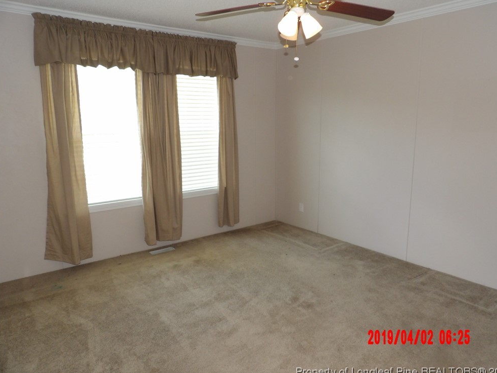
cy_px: 186
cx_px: 256
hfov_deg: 69.4
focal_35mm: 25
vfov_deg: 54.9
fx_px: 359
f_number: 3.2
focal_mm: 4.3
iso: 200
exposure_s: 1/33
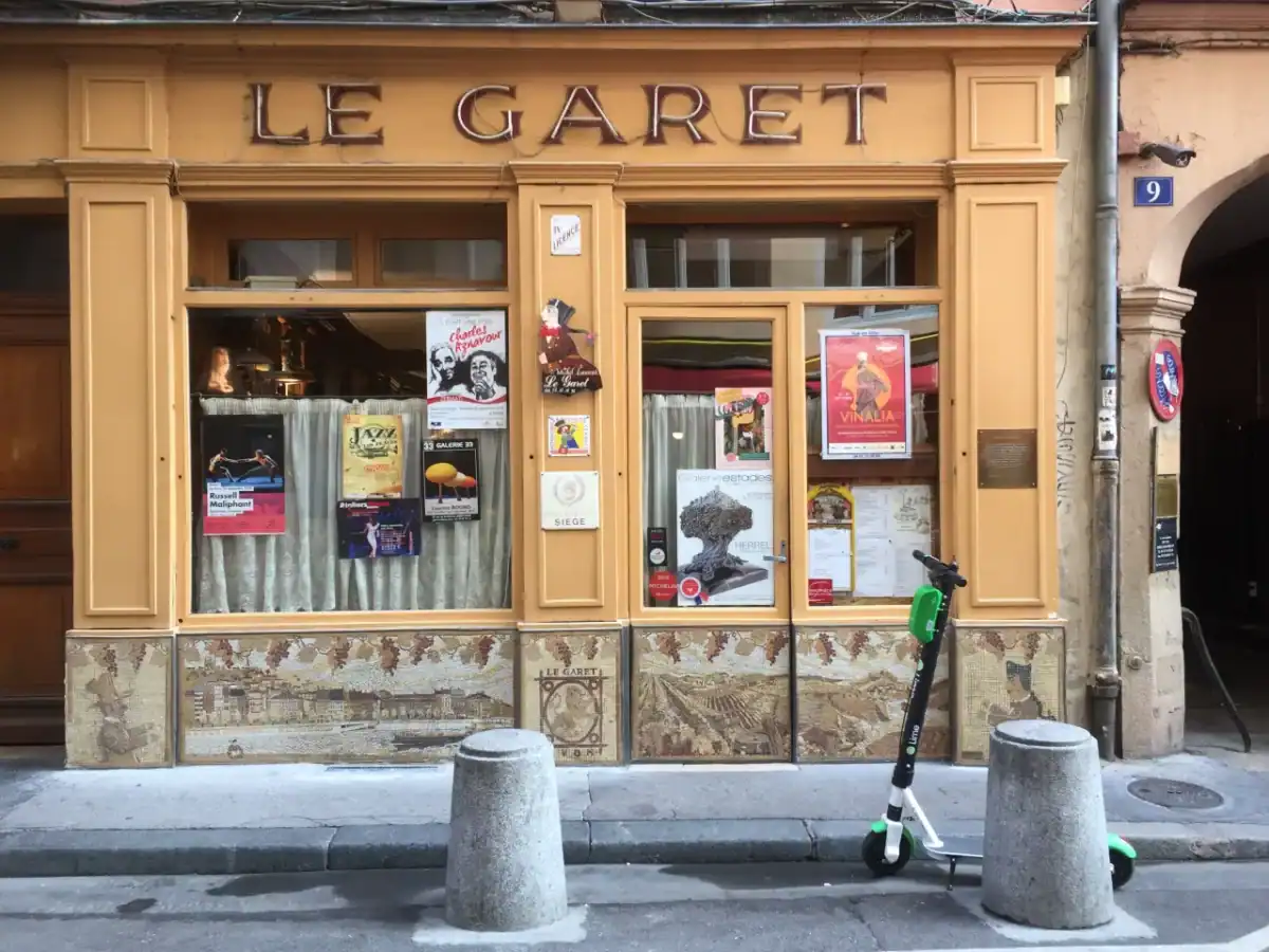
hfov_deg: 61.7
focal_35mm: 29
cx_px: 634
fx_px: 1063
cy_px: 476
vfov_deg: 48.2
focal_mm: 4.15
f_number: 2.2
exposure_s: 1/50
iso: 32
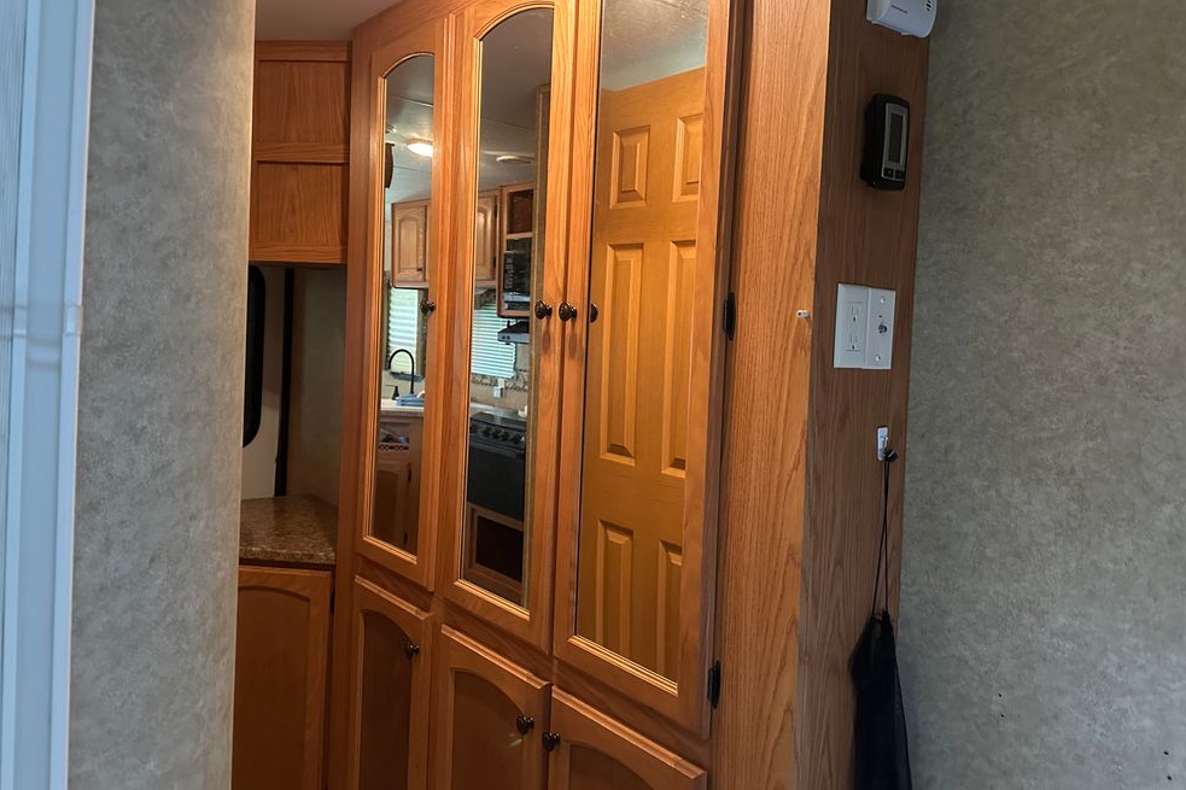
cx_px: 592
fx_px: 856
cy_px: 346
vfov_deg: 49.4
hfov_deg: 69.4
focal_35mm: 26
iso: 1000
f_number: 1.78
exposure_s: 1/42
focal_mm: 6.86
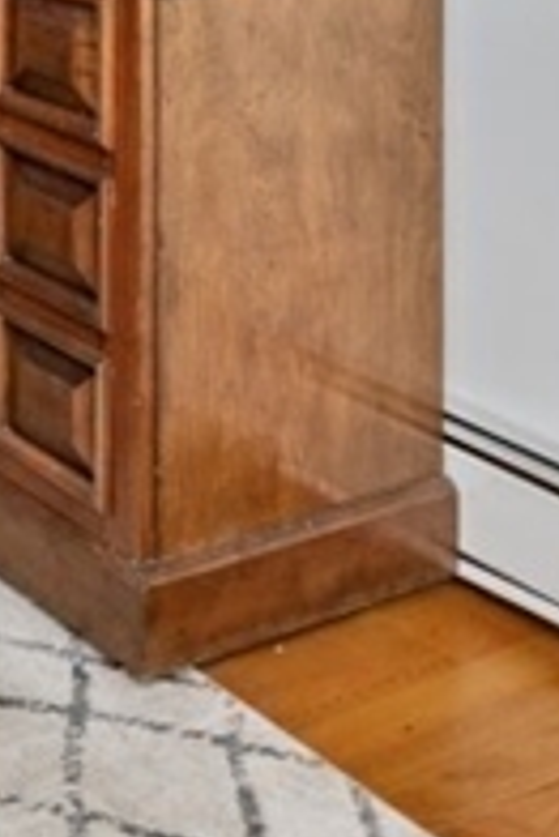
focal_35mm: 73
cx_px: -533
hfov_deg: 15.3
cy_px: -348
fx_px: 1697
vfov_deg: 23.3
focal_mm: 14
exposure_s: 1/100
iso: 400
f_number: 5.6
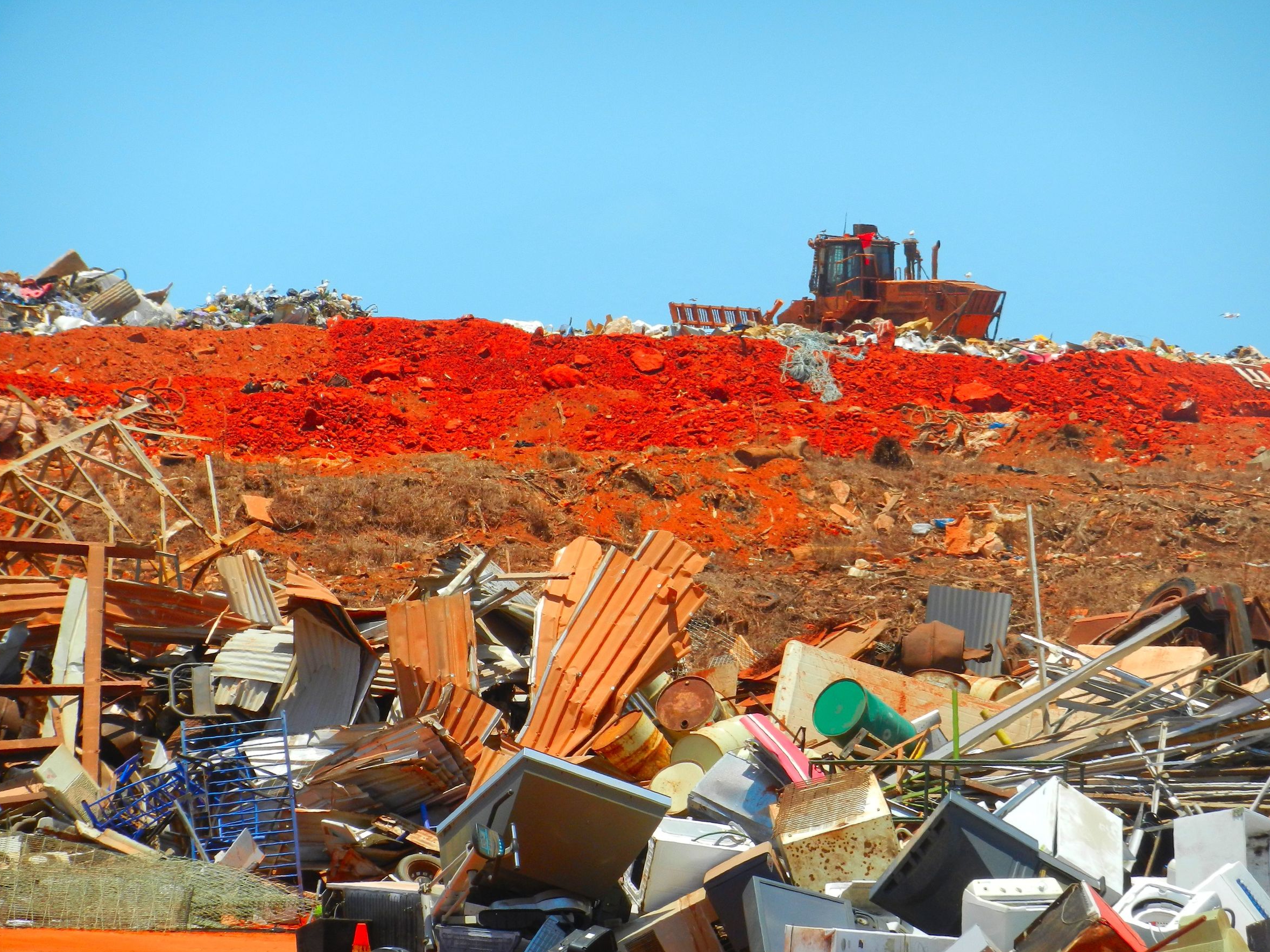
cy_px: 495
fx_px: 9796
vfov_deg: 5.6
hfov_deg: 7.4
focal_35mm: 267
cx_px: 665
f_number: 5.3
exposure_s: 1/800
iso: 160
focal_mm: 45.3
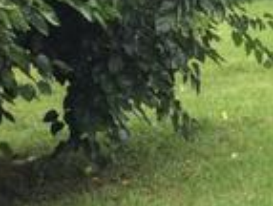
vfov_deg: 8.6
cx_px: 397
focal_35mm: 173
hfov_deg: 11.0
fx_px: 1368
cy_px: 78
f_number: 2.4
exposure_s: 1/348
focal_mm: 3.3
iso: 25
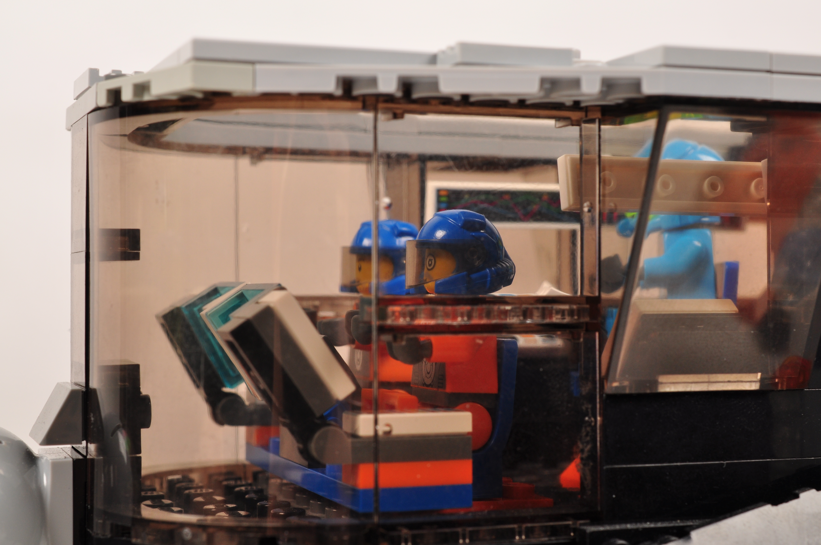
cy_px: 272
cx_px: 410
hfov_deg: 33.4
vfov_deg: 22.6
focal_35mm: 60
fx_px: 1367
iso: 250
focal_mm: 40
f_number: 10
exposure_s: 1/160
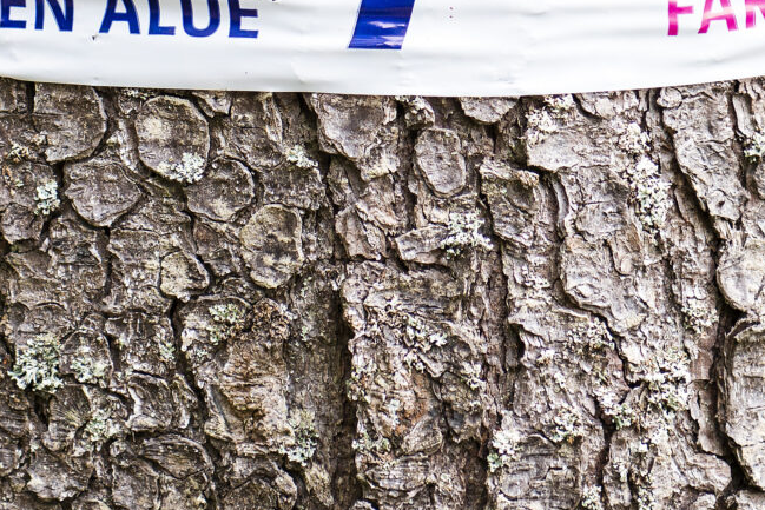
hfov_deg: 7.5
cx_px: 357
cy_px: -345
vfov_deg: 4.9
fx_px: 5866
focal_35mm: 276
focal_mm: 70
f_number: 3.2
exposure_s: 1/400
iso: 250
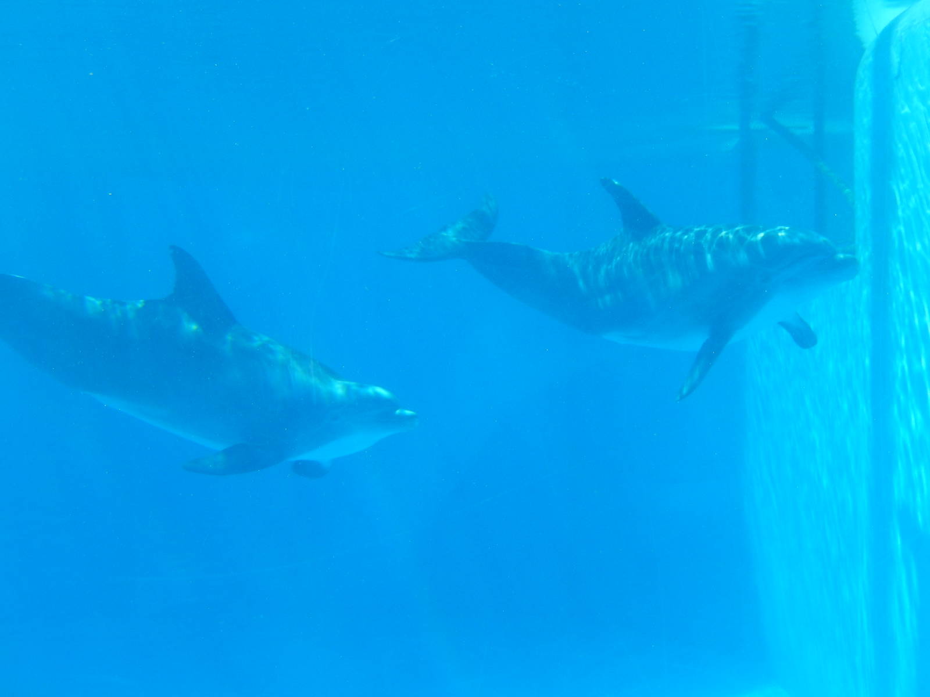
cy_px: 348
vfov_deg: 21.9
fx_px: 1800
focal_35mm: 67
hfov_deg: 29.0
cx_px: 465
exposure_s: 1/200
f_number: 4.8
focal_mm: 12
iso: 125
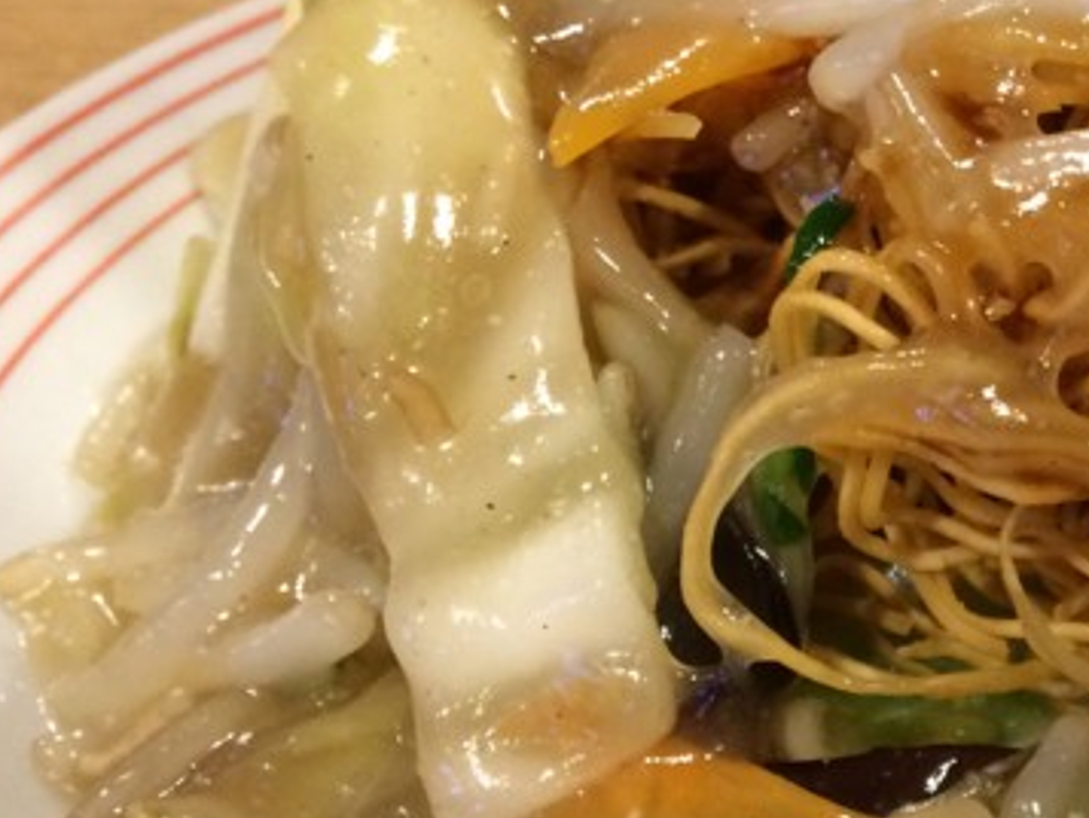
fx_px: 2455
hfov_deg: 22.8
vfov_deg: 18.8
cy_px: 604
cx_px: 1330
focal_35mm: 78
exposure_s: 1/30
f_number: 2.2
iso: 200
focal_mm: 4.15
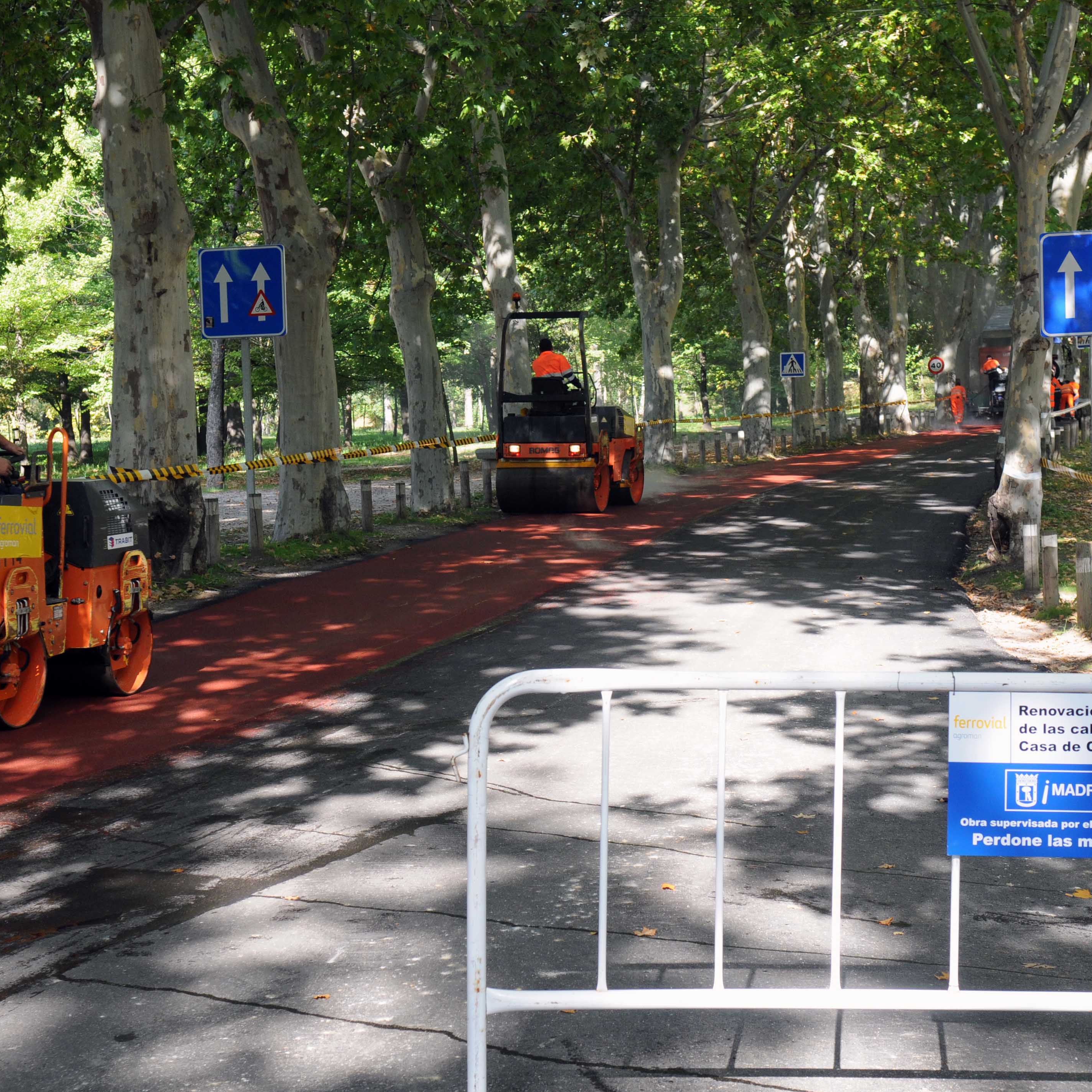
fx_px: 2129
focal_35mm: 60
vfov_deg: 28.8
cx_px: 522
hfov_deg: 28.8
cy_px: 548
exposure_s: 1/200
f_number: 5
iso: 400
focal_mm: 31
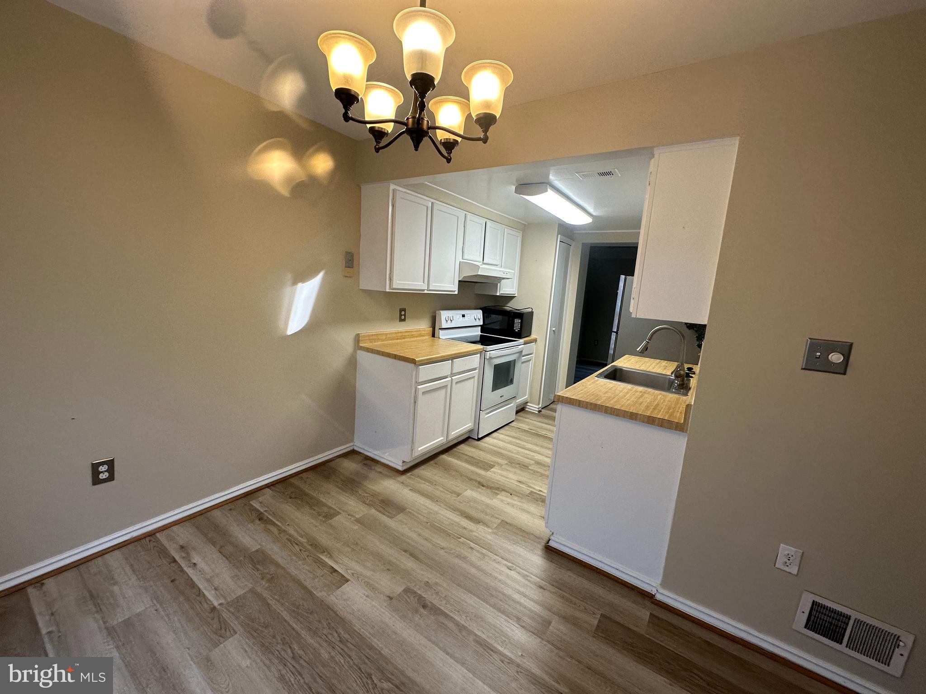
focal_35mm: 14
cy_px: 347
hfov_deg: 102.1
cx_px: 463
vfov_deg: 85.7
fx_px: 375
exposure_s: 1/120
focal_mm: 2.22
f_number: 2.2
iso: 125
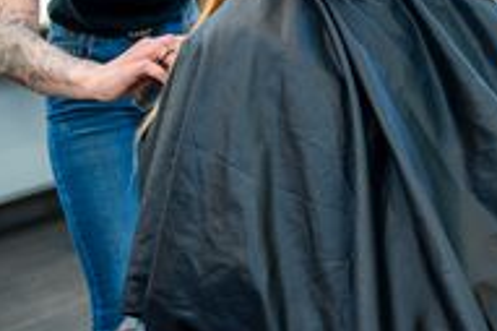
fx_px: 1255
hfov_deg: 22.2
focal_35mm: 91
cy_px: -33
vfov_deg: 14.6
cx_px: 364
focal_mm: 34
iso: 100
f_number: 2.8
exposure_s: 1/100
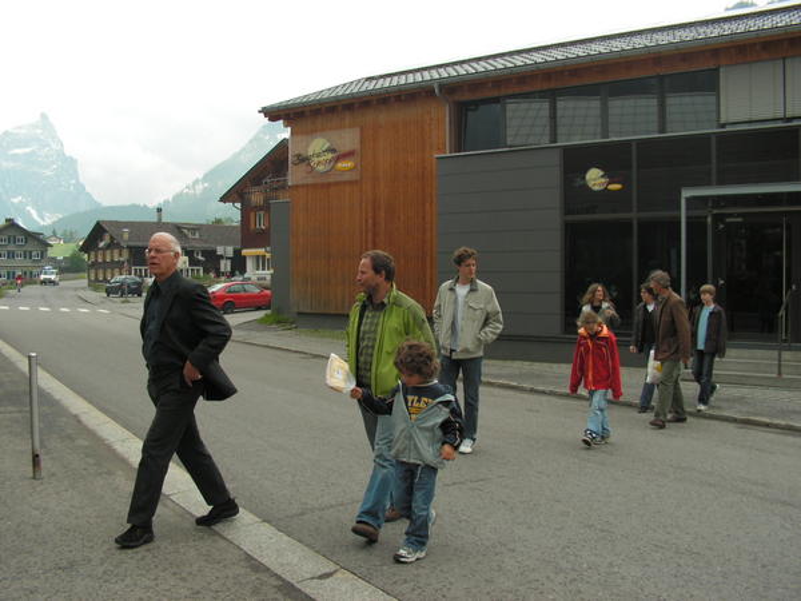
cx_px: 400
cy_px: 300
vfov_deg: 39.7
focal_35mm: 36
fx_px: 833
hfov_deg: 51.4
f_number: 3.2
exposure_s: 1/320
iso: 50
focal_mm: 6
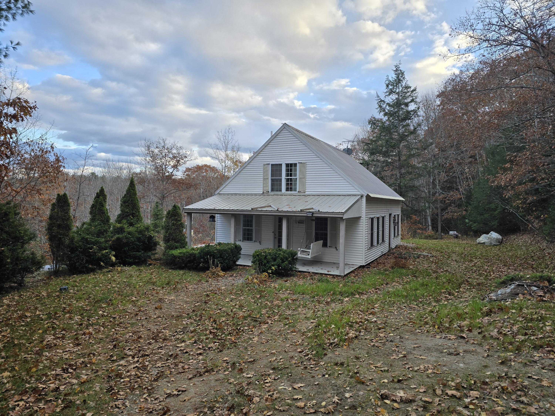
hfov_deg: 73.9
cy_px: 208
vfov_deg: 58.9
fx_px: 369
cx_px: 278
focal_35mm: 23
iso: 25
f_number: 1.7
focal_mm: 6.3
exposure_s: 1/180
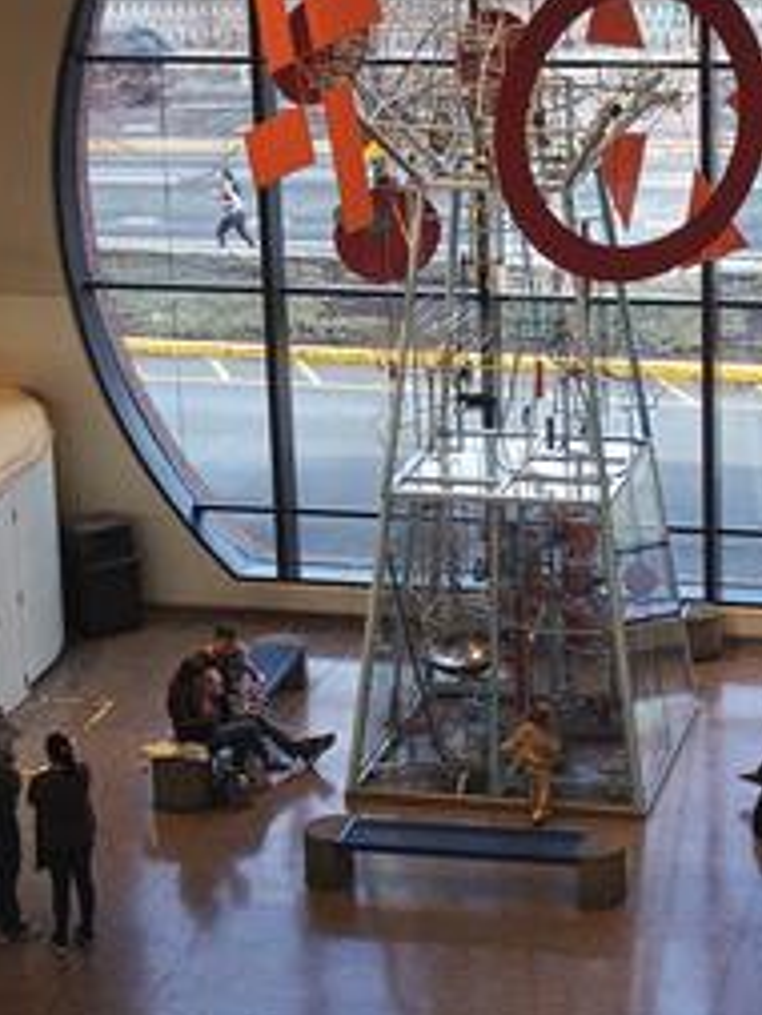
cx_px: 493
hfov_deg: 16.4
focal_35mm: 90
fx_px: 2639
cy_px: 493
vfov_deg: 21.8
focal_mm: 12
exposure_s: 1/60
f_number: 2.8
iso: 200
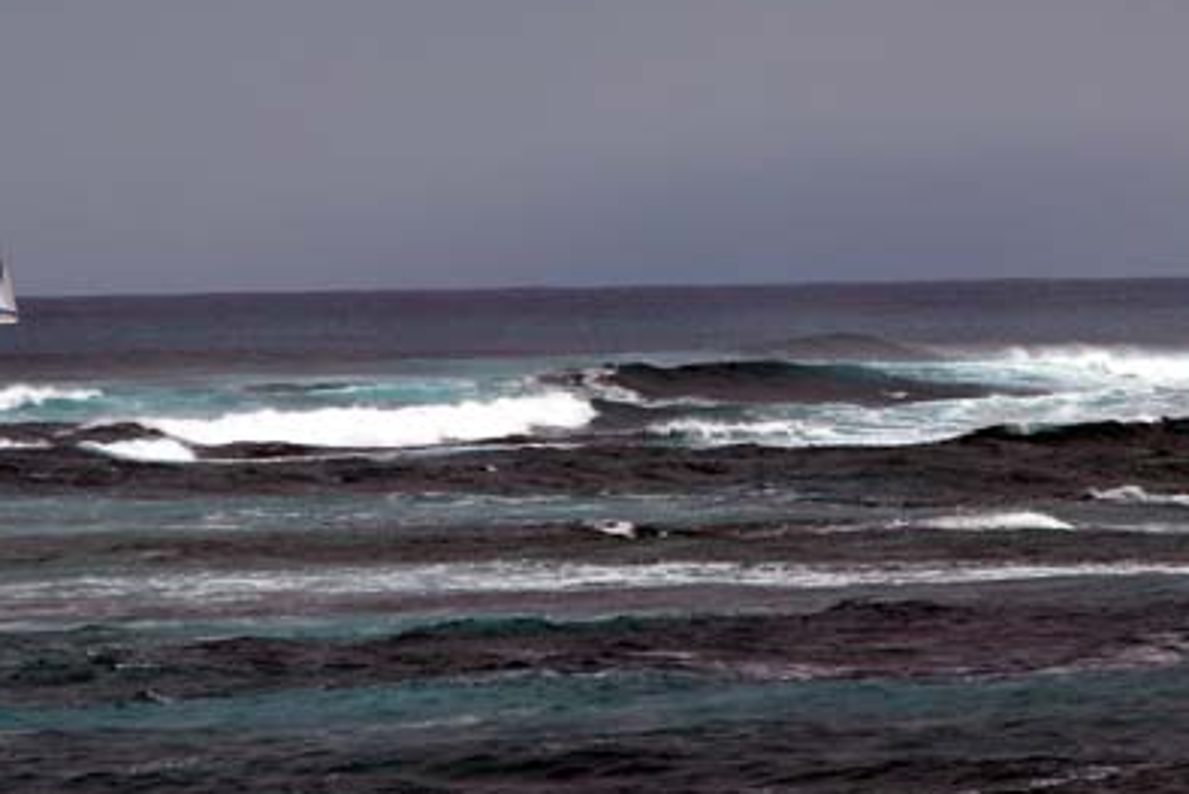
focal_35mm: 328
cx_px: 598
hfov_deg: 6.3
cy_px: 329
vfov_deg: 4.2
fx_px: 10836
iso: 100
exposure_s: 1/376
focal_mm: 71.2
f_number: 6.6
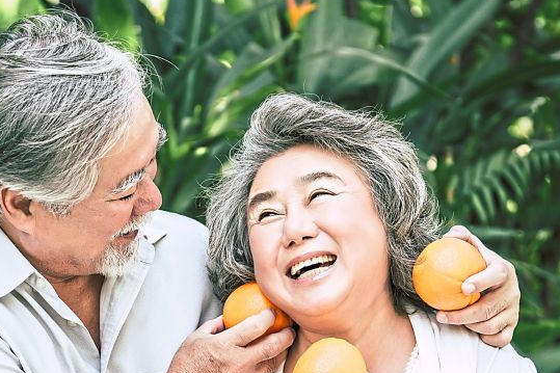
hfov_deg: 10.8
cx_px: 208
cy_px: 331
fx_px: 2970
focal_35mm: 191
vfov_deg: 7.2
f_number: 4
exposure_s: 1/100
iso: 100
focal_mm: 83
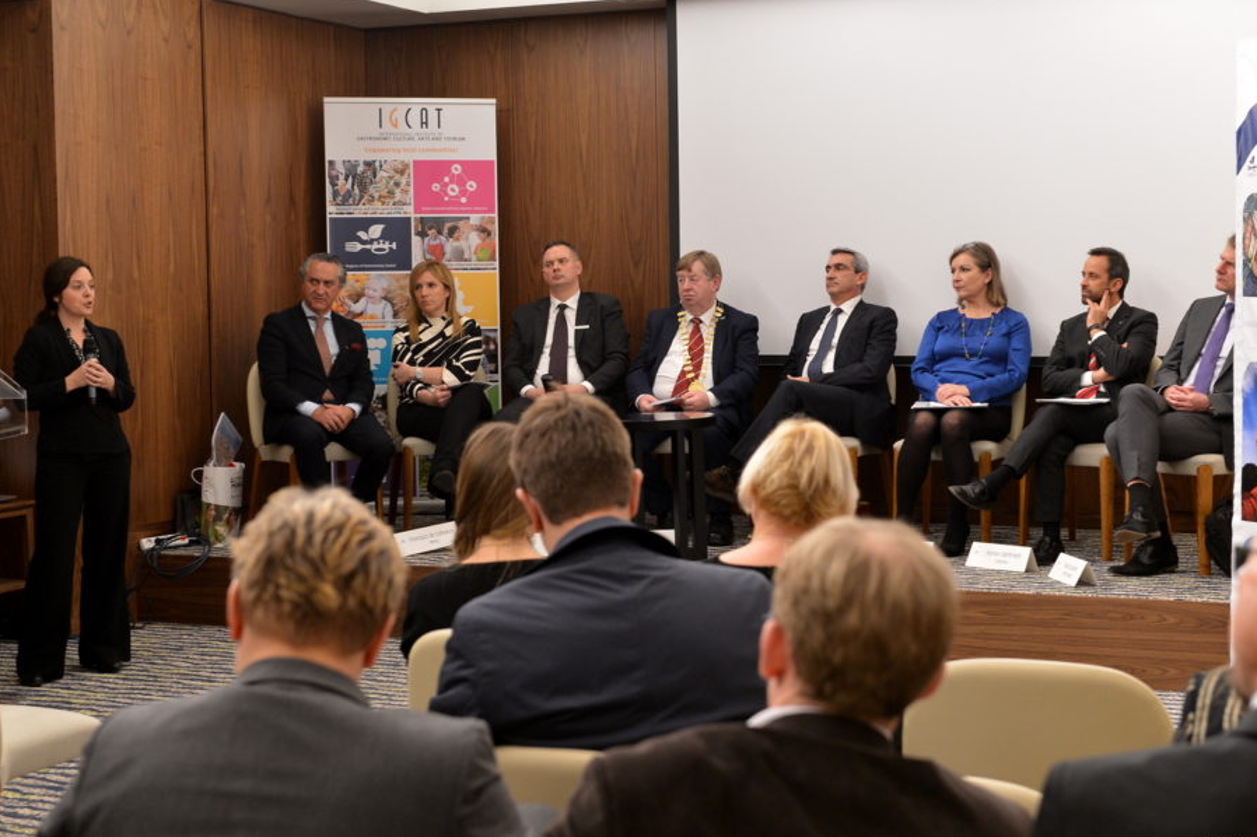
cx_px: 651
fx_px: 1989
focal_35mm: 57
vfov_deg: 23.8
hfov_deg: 35.1
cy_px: 416
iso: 1600
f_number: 5
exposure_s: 1/40
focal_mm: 50
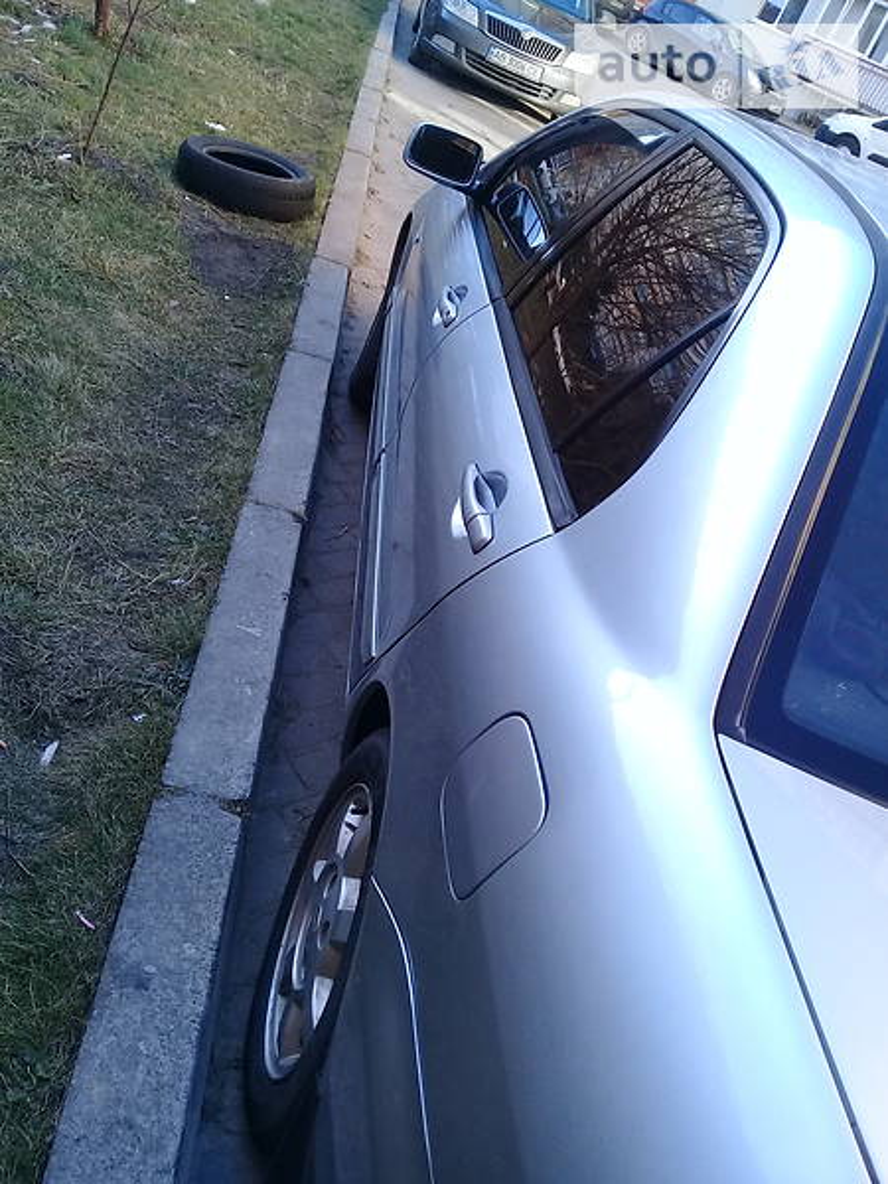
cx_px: 444
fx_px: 1060
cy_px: 592
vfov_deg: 58.4
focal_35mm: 31
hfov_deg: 45.4
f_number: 2.2
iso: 50
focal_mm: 3.3
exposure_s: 1/122
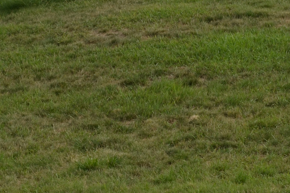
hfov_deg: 3.9
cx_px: 426
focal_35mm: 523
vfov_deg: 2.6
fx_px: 4210
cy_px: 71
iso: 110
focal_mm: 105
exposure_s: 1/250
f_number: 8
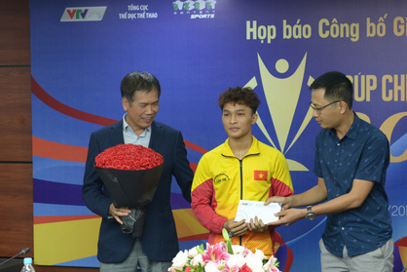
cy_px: 141
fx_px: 1142
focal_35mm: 101
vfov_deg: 13.6
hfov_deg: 20.2
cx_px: 249
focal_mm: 66
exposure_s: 1/60
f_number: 5
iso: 1250
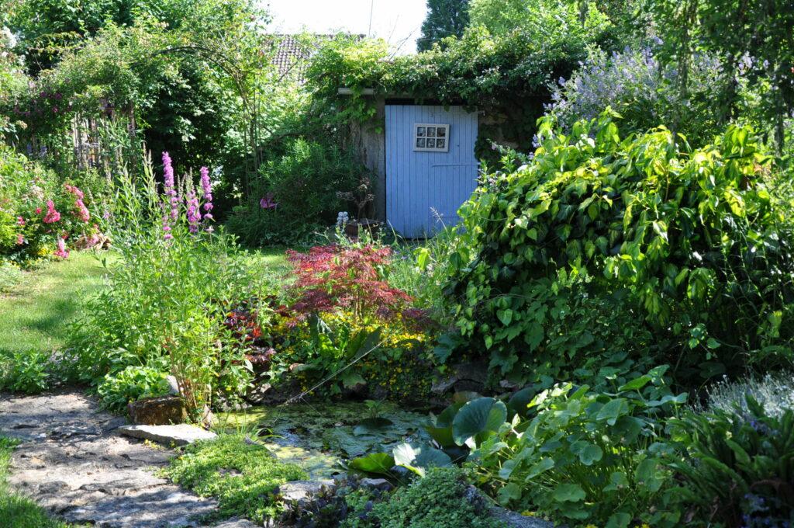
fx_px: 859
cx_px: 397
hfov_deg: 49.6
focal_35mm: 39
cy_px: 264
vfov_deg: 34.1
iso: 200
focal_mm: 26
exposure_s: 1/125
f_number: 5.6
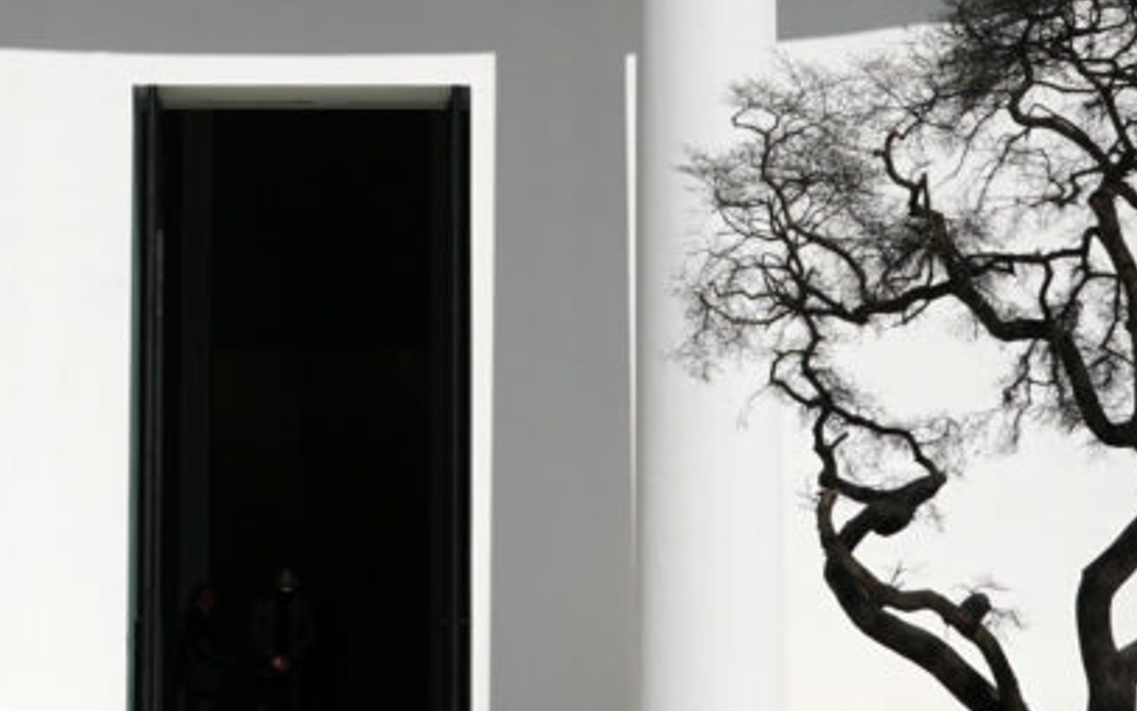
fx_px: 4509
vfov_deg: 9.0
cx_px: 305
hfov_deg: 14.3
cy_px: 67
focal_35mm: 145
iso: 100
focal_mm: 33
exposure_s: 1/640
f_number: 11
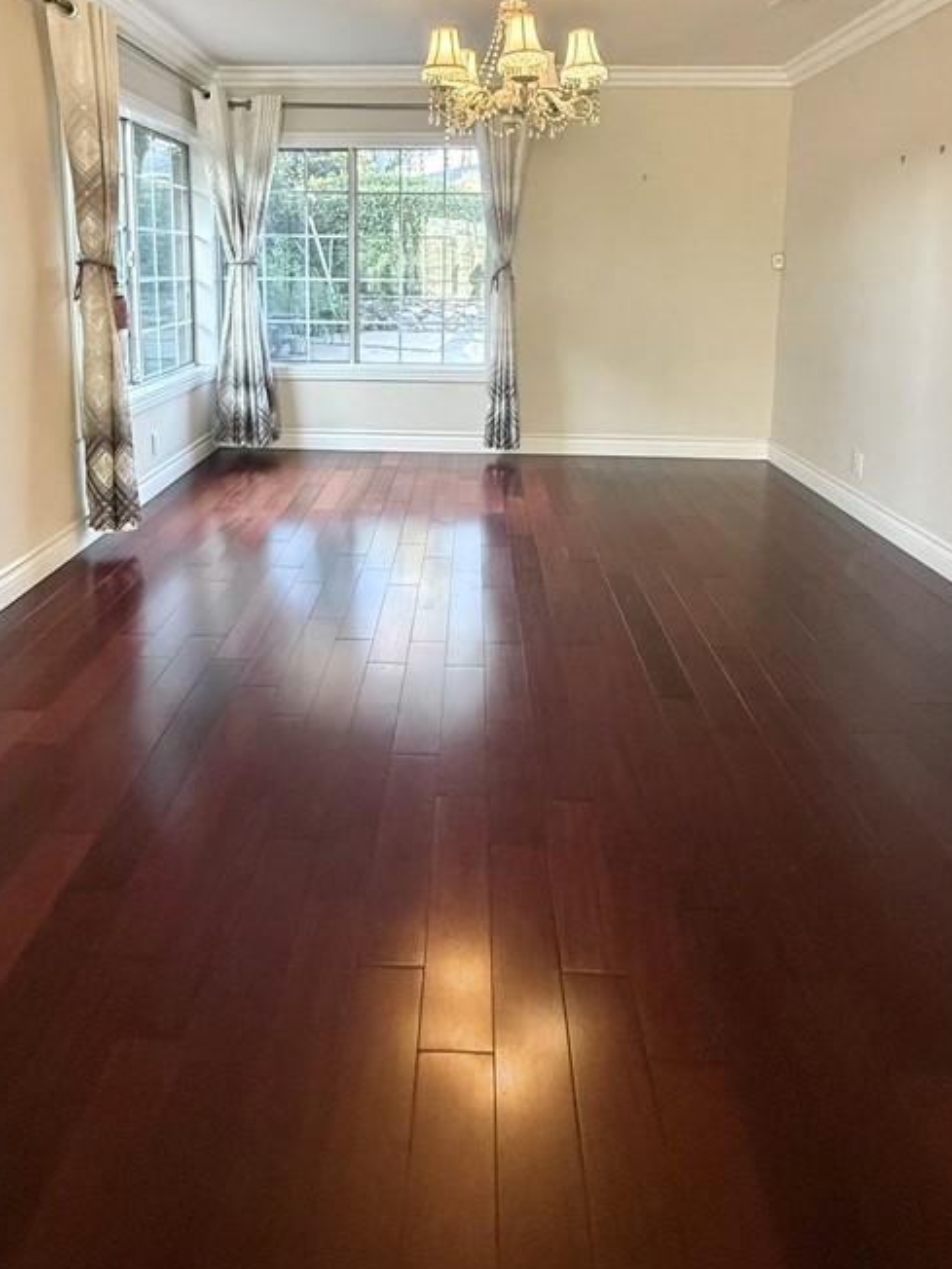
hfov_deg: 61.0
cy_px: 376
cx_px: 444
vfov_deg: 72.9
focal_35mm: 22
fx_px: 807
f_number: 2.2
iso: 200
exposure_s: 1/120
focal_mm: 2.22
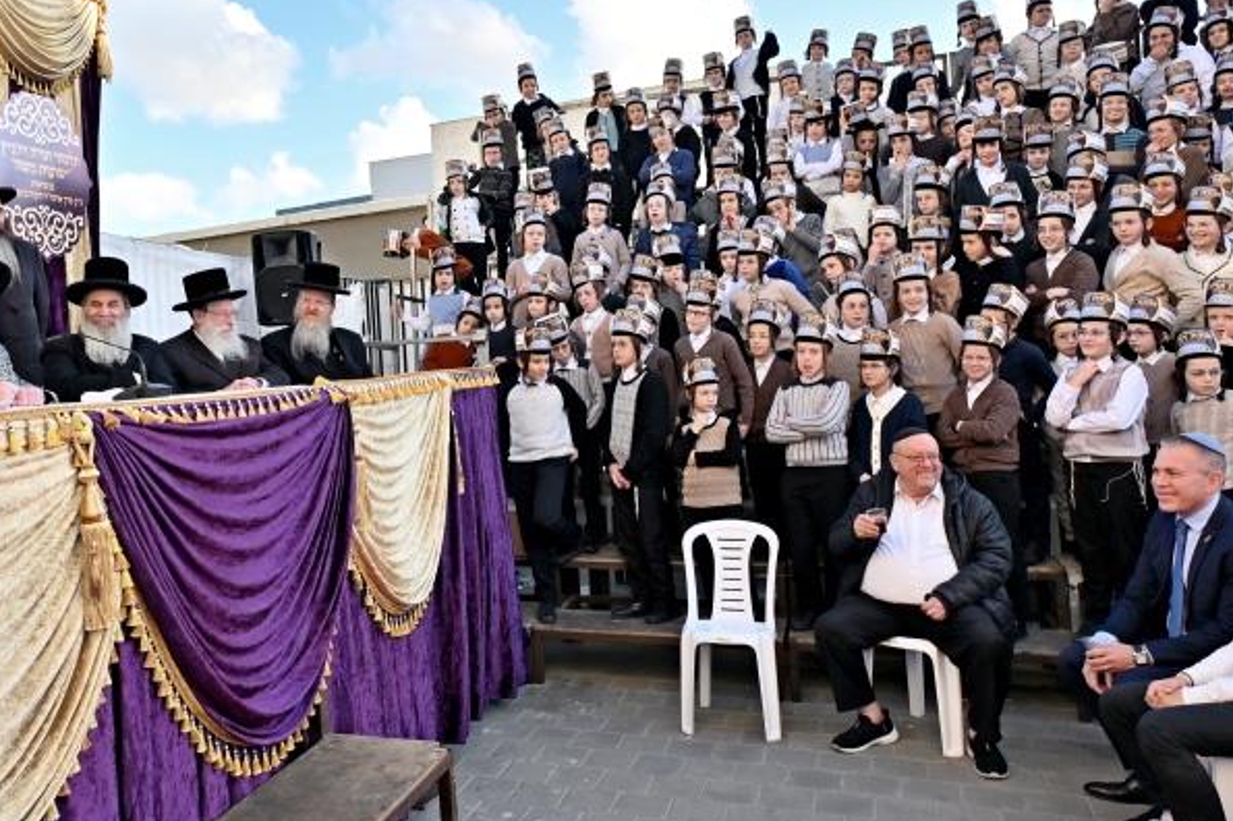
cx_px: 446
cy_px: 344
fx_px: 1061
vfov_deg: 42.1
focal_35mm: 31
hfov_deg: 59.4
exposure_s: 1/200
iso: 100
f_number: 5.6
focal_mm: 12
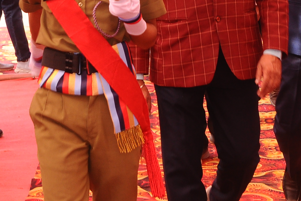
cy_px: 56
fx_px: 1401
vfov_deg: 8.2
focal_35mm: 168
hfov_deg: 12.3
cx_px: 178
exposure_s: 1/125
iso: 320
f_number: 8
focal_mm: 35
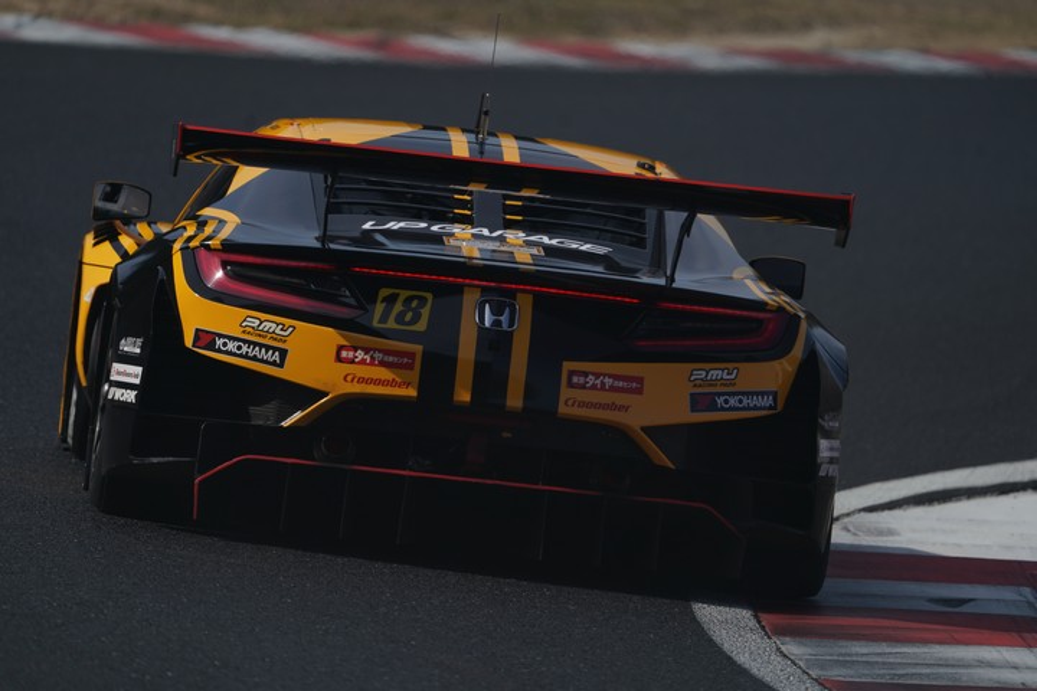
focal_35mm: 559
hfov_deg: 3.7
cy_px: 346
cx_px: 518
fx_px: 16101
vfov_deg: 2.5
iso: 100
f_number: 6.3
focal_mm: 559
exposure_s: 1/1000
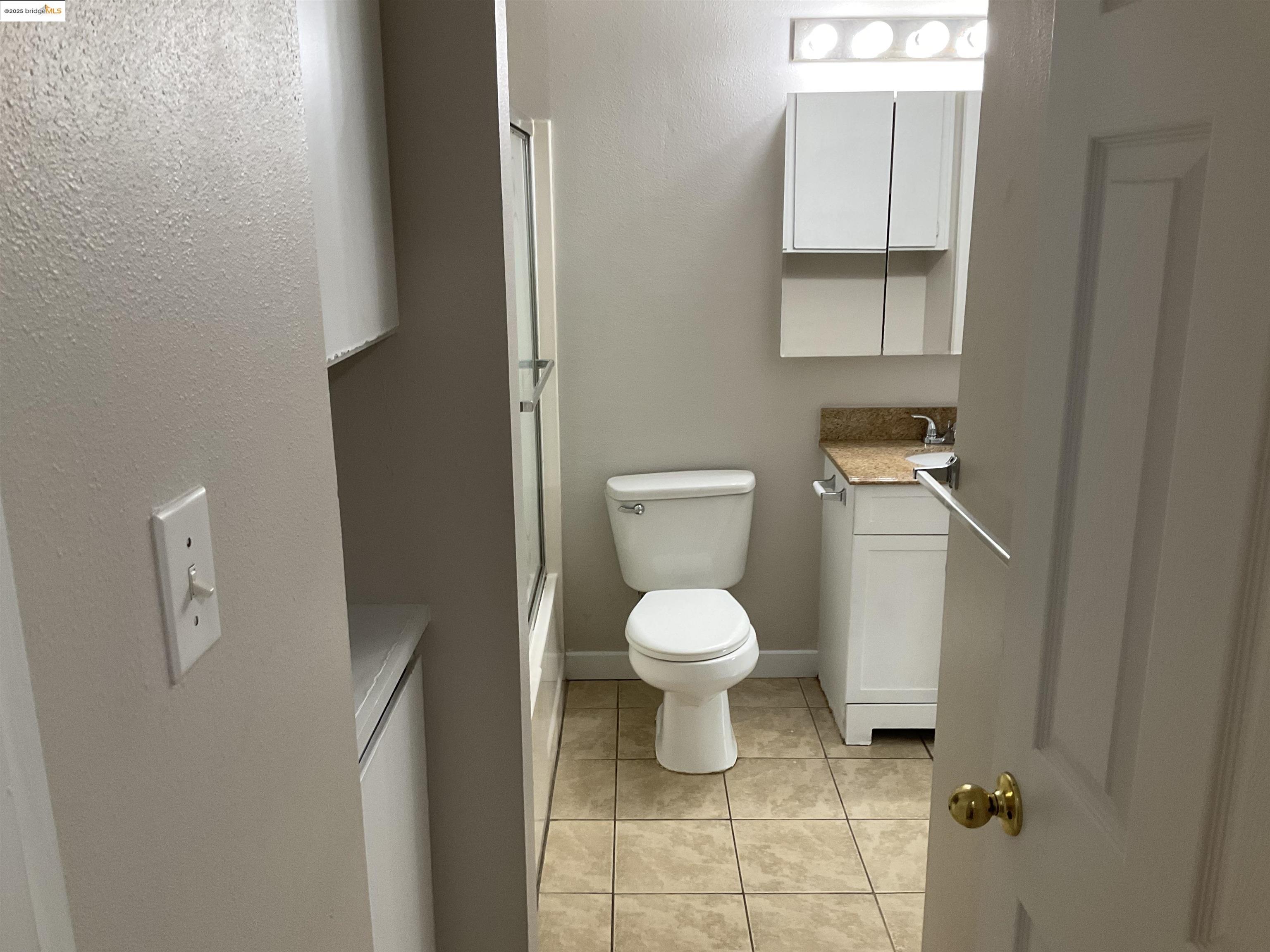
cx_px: 635
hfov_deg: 61.7
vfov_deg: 48.2
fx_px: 1064
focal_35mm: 29
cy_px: 476
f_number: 1.8
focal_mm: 3
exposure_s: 1/60
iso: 100
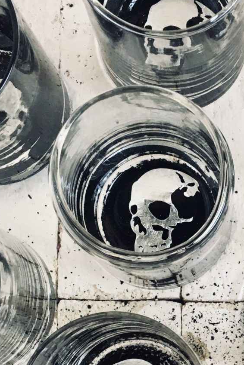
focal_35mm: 91
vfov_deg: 22.2
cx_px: 249
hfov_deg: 14.8
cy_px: 278
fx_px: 925
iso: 32
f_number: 2.2
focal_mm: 4.15
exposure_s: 1/30
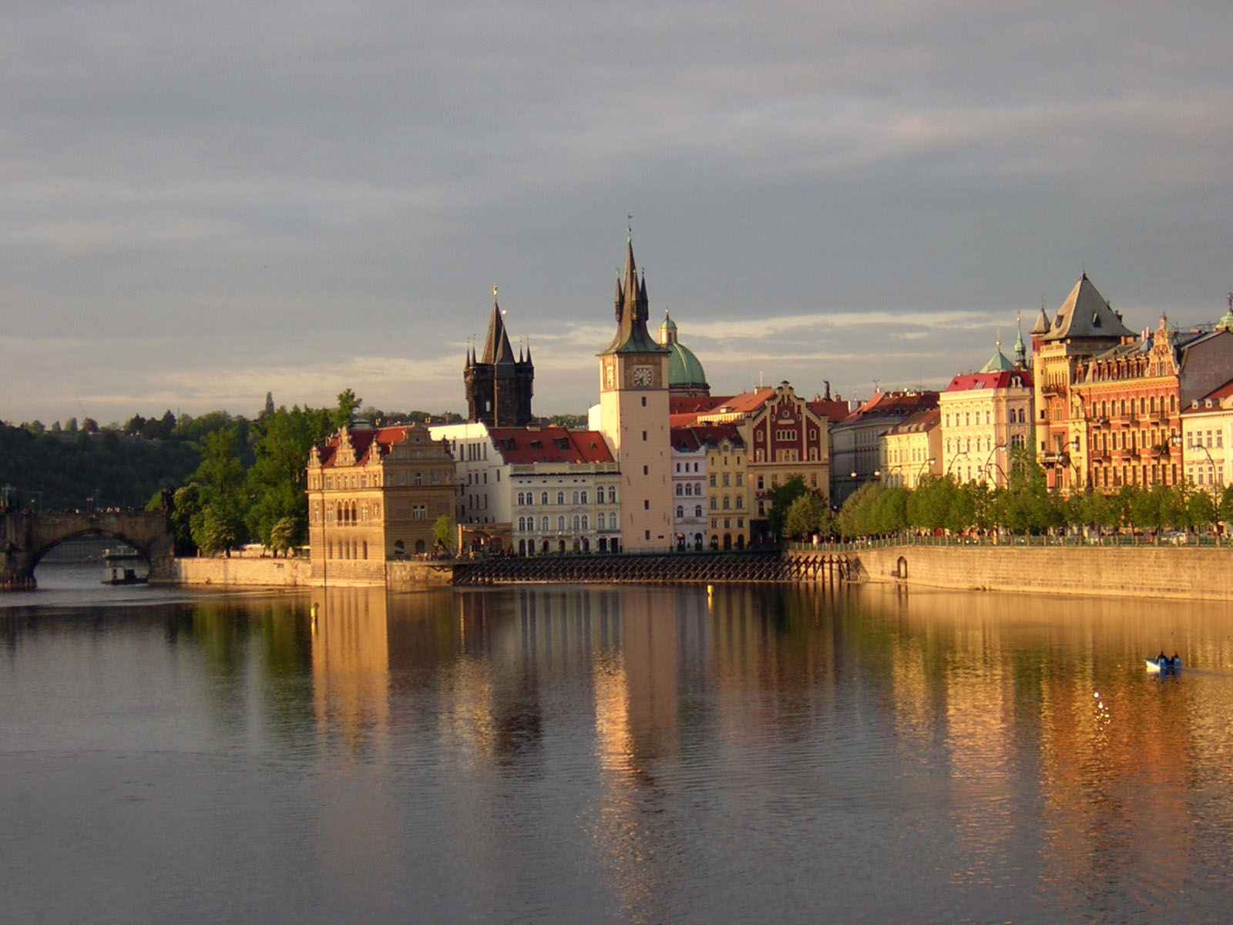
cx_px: 616
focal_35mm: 85
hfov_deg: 23.0
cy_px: 462
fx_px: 3028
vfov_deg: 17.4
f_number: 4.1
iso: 100
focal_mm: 11.1
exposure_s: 1/142
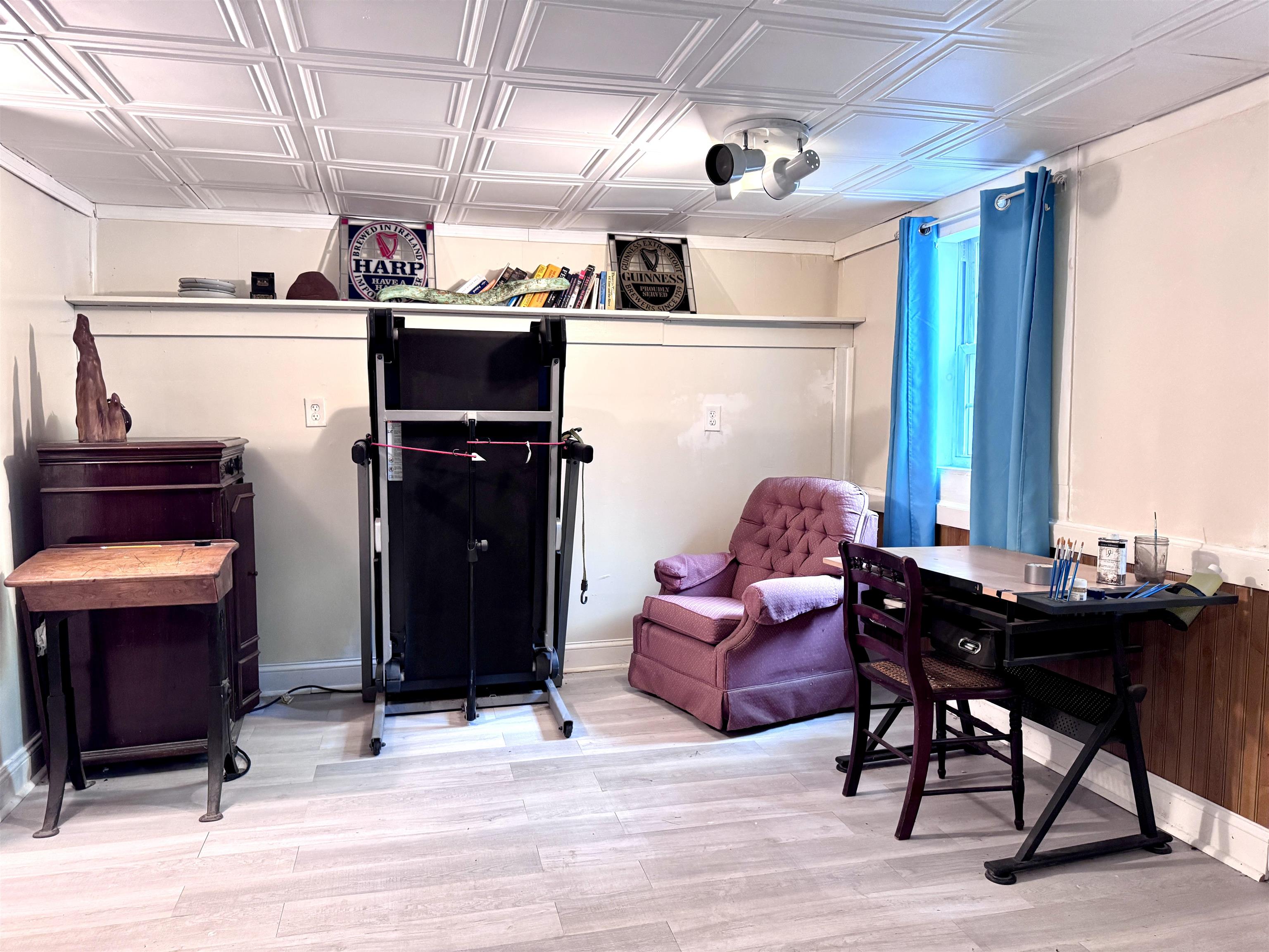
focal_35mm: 24
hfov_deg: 71.6
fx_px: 880
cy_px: 476
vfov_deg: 56.8
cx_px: 634
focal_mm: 6.76
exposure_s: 1/60
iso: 500
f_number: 1.78
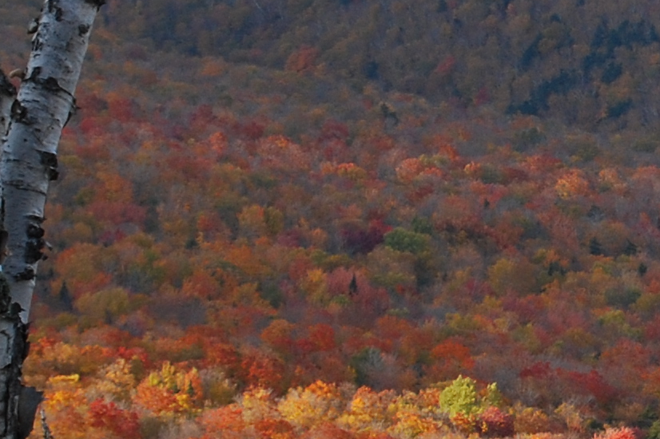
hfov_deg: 5.3
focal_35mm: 387
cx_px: 844
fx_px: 7098
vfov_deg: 3.5
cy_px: -1
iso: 200
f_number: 9
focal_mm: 55
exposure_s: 1/100
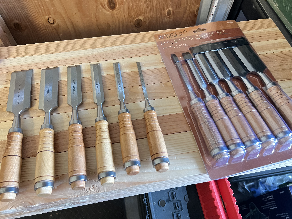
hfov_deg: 67.3
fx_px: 219
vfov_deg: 53.1
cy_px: 110
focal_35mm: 26
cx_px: 146
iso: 640
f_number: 1.5
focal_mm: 5.7
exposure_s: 1/30
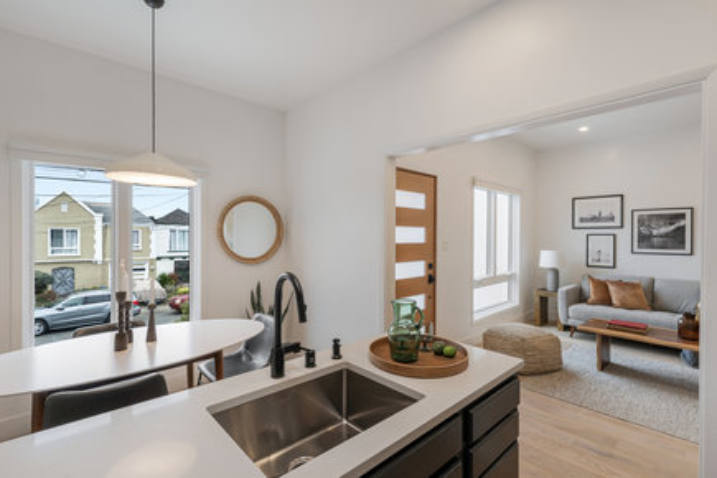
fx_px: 339
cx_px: 358
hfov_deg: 93.3
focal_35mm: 17
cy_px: 239
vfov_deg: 70.4
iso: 200
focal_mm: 17
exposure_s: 1/15
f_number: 11
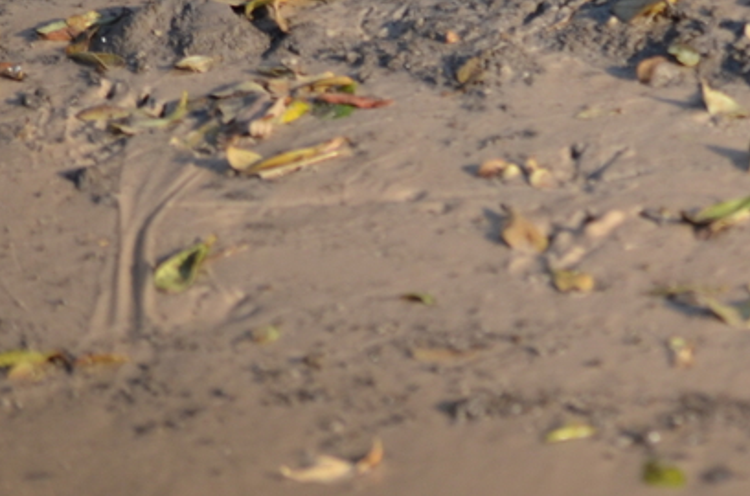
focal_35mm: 1130
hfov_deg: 1.8
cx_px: 1110
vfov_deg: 1.2
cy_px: -219
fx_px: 23487
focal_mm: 240
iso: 280
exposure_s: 1/500
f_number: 5.6
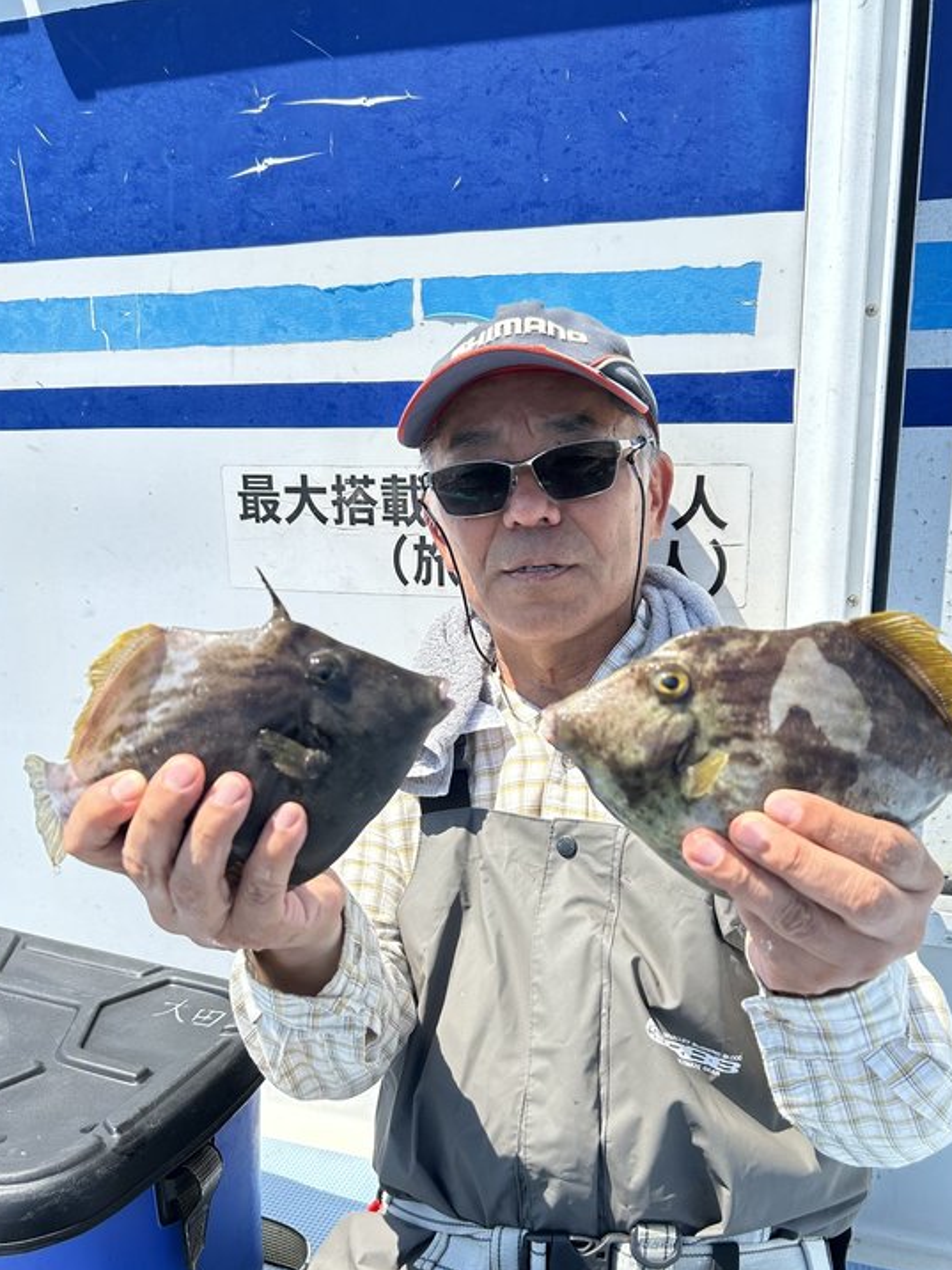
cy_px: 727
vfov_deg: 58.1
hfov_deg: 45.4
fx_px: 1137
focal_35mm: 31
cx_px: 518
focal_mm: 5.7
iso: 50
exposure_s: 1/2841
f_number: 1.5
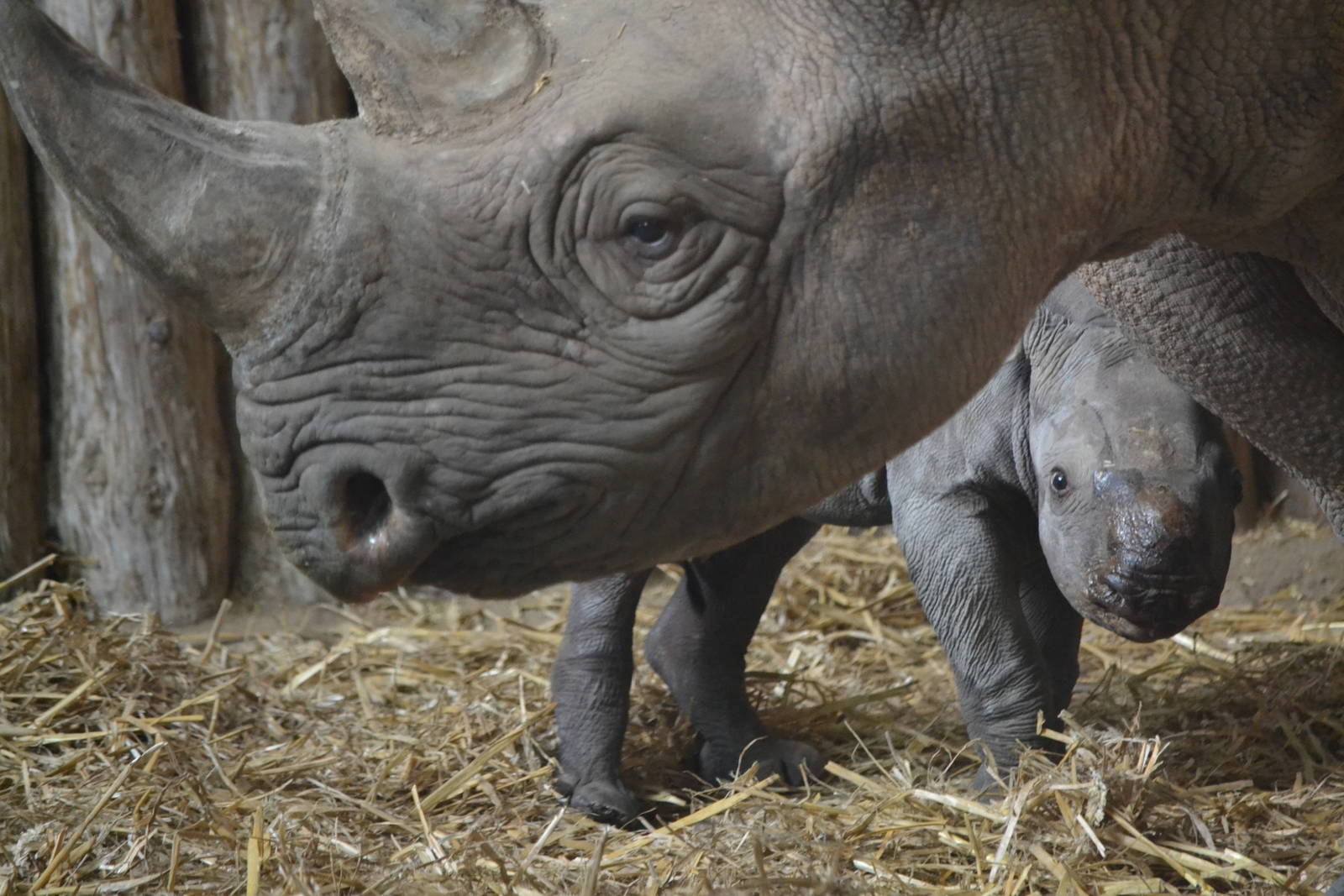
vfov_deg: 4.2
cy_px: 448
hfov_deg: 6.2
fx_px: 12320
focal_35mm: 330
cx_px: 672
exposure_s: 1/250
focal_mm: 220
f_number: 5.3
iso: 3200
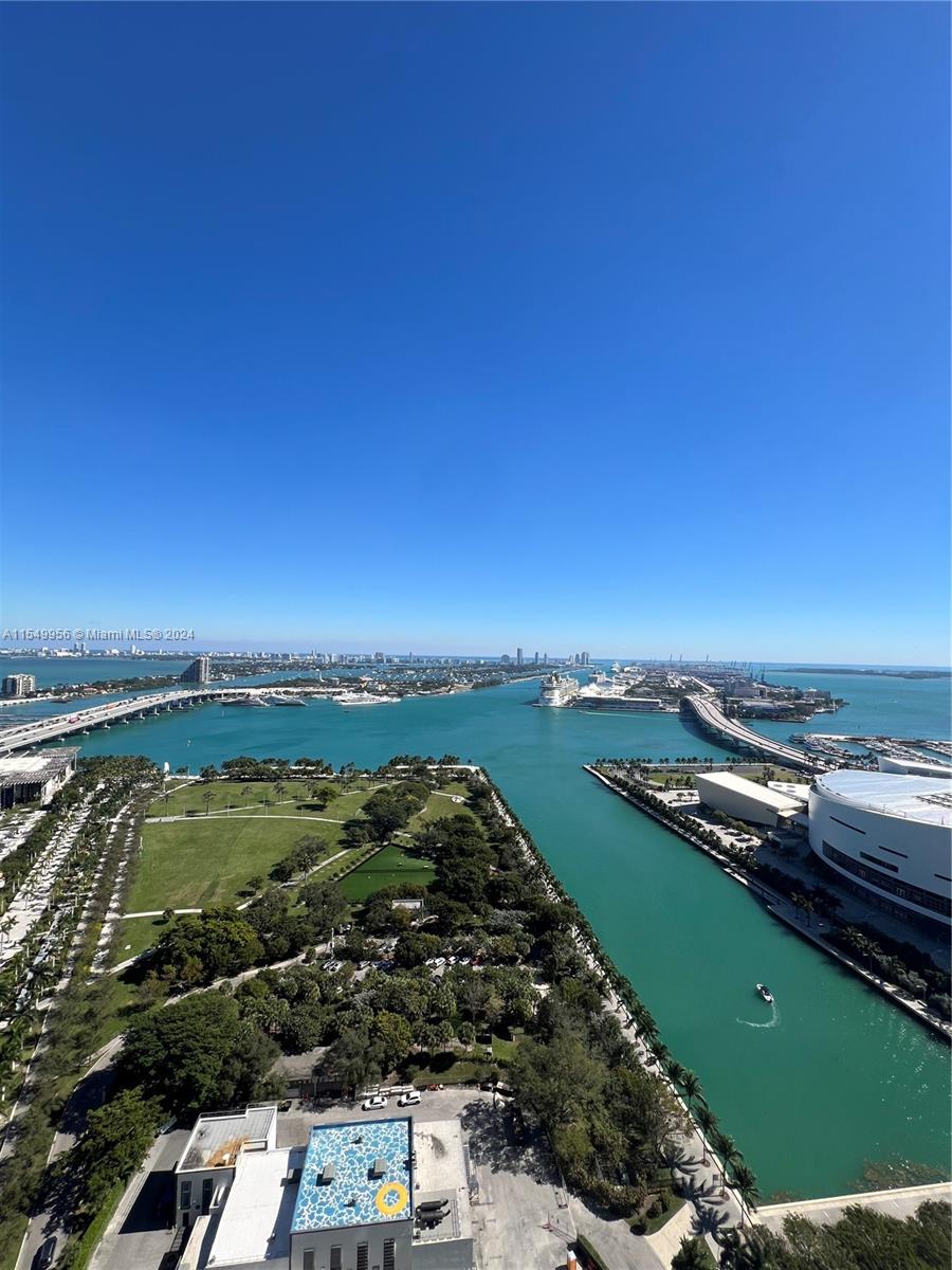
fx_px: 477
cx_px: 476
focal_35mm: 13
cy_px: 635
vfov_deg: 106.2
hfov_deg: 89.9
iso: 32
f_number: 1.8
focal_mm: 1.57
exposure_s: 1/2096
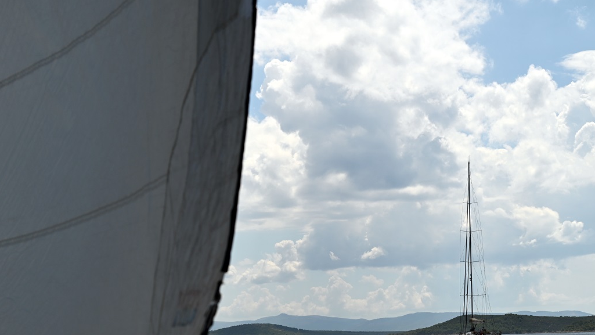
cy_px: 251
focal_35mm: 93
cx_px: 338
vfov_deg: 13.0
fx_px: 1468
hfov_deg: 22.9
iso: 100
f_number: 8
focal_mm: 70
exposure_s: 1/800
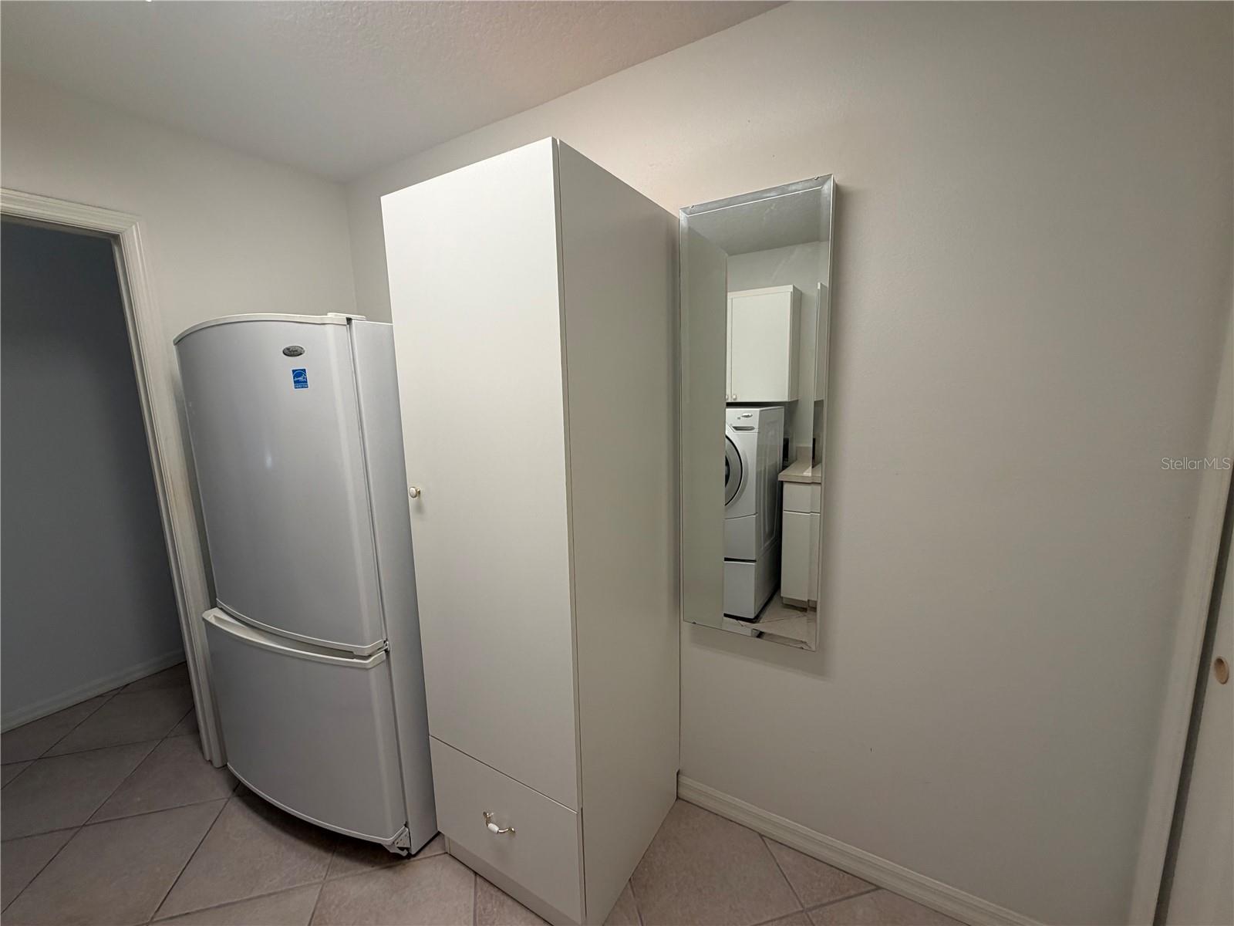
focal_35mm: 14
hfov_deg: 102.1
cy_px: 463
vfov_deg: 85.7
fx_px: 499
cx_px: 617
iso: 100
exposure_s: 1/120
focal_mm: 2.22
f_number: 2.2
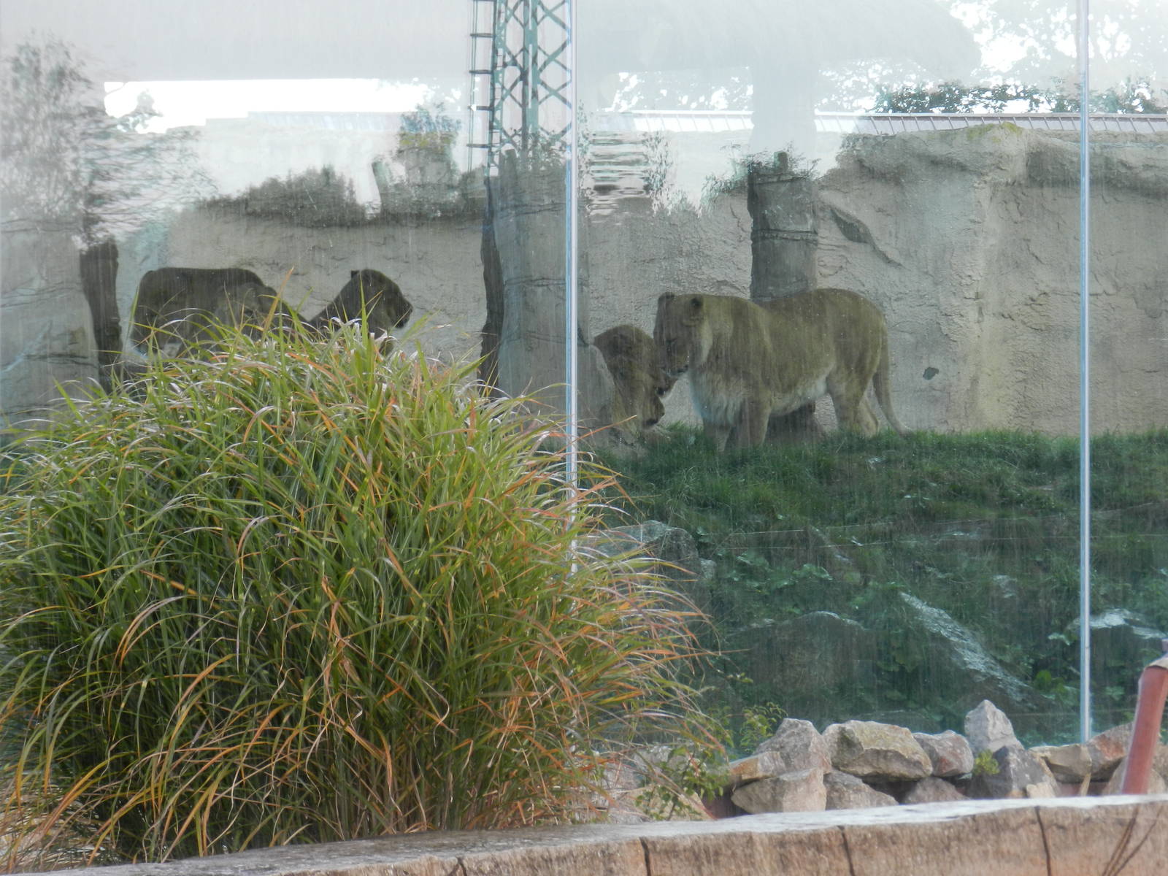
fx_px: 7254
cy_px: 438
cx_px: 584
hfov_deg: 9.2
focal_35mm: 215
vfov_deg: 6.9
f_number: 5.6
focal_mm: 38.2
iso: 160
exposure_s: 1/50
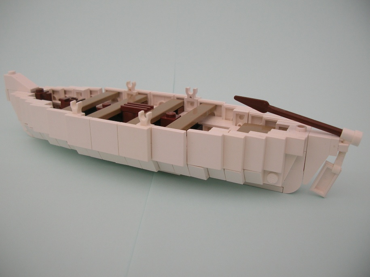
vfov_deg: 40.7
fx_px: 374
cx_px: 185
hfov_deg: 52.7
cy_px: 138
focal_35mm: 35
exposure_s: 1/476
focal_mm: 5.8
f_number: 2.8
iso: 50
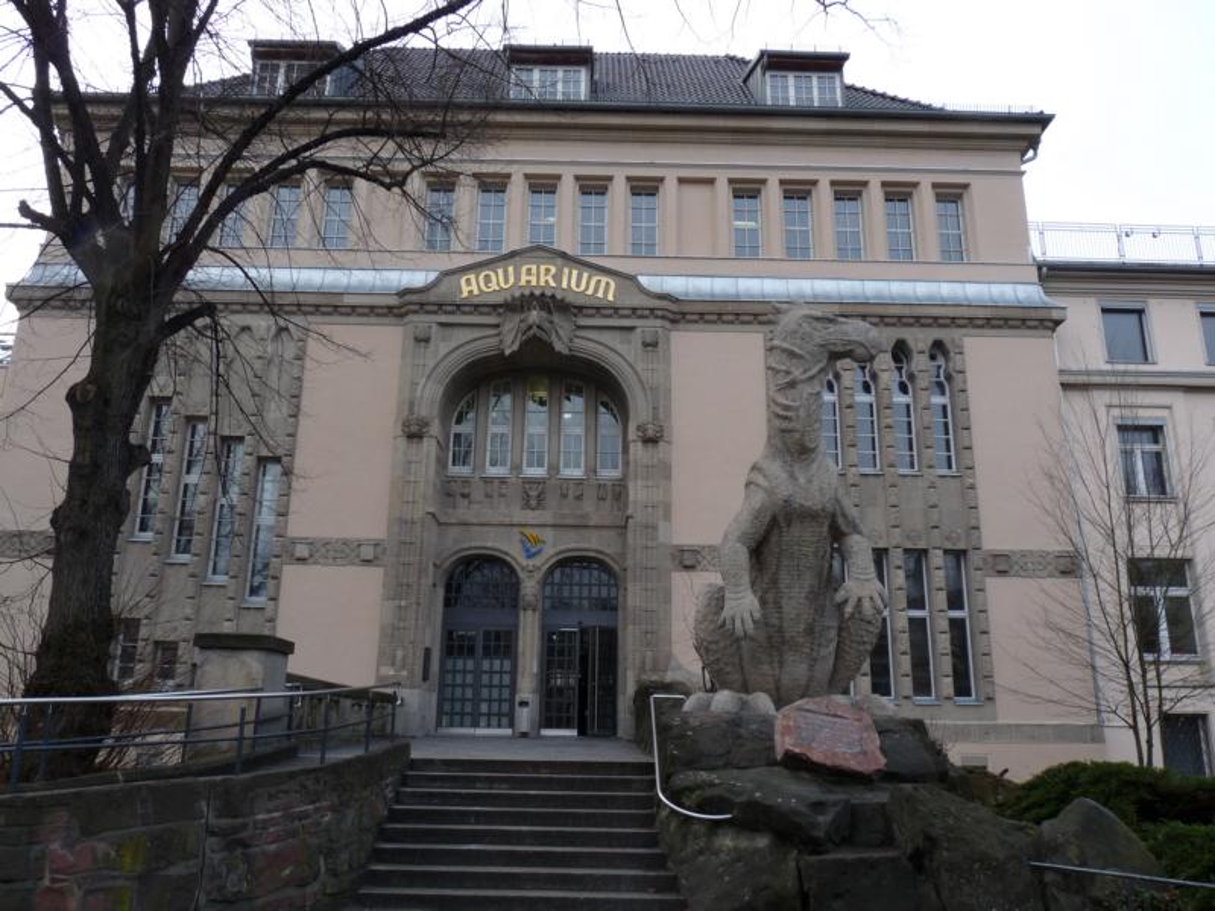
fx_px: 948
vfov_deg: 51.4
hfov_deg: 65.3
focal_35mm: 27
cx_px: 608
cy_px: 456
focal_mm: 4.8
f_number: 4
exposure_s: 1/125
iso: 100
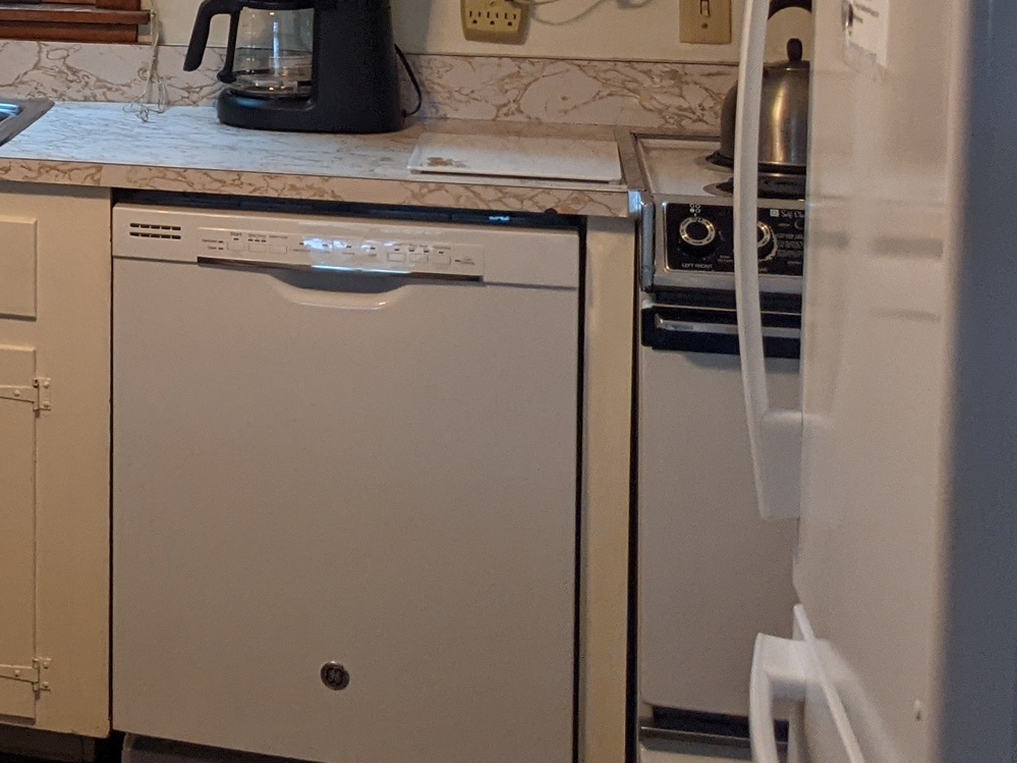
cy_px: -124
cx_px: -492
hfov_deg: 20.3
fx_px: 2438
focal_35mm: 83
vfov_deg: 17.1
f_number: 1.73
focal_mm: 4.38
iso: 110
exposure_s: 1/60
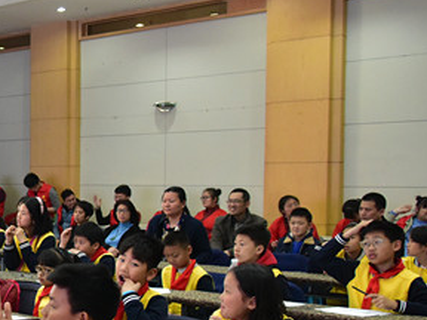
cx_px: -99
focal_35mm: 64
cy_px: 223
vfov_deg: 22.8
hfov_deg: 26.5
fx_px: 789
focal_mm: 24
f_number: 4
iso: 5000
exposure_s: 1/200
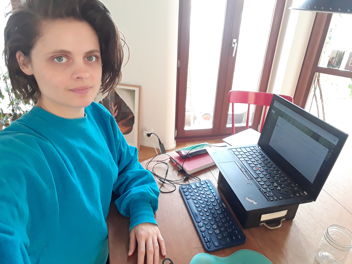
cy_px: 132
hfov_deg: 58.4
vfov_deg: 45.4
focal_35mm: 31
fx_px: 315
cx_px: 176
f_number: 1.9
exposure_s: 1/33
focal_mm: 2.91
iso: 200
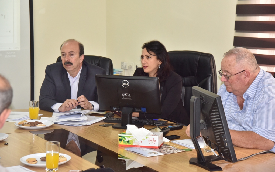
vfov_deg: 15.0
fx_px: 652
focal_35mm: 87
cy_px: 82
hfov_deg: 23.8
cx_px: 138
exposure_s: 1/125
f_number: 6.3
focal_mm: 85
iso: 2000
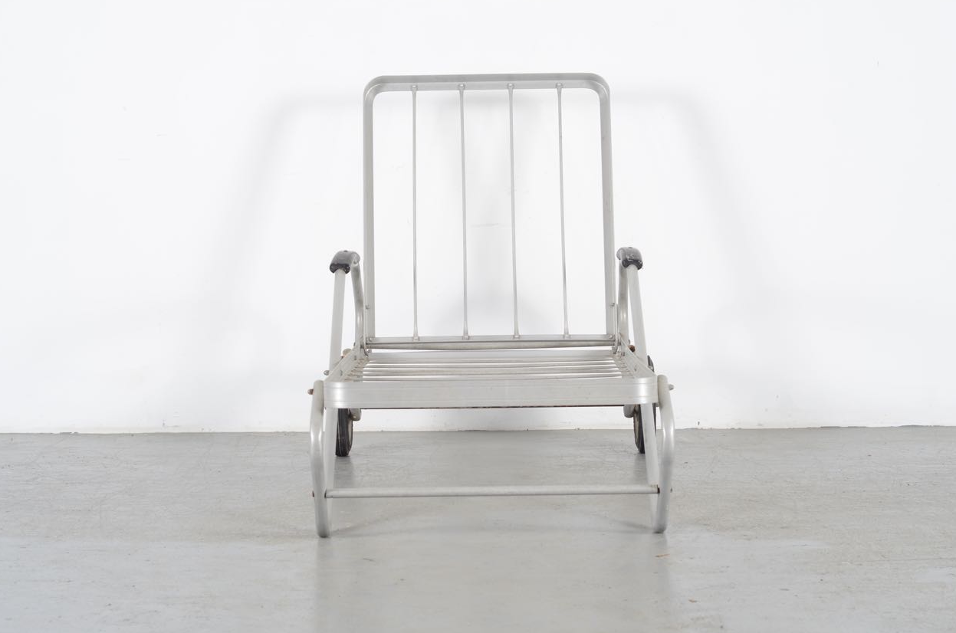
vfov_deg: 17.6
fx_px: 2041
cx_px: 486
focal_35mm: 77
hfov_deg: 26.4
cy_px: 315
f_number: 5.6
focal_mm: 50
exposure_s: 1/125
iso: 100
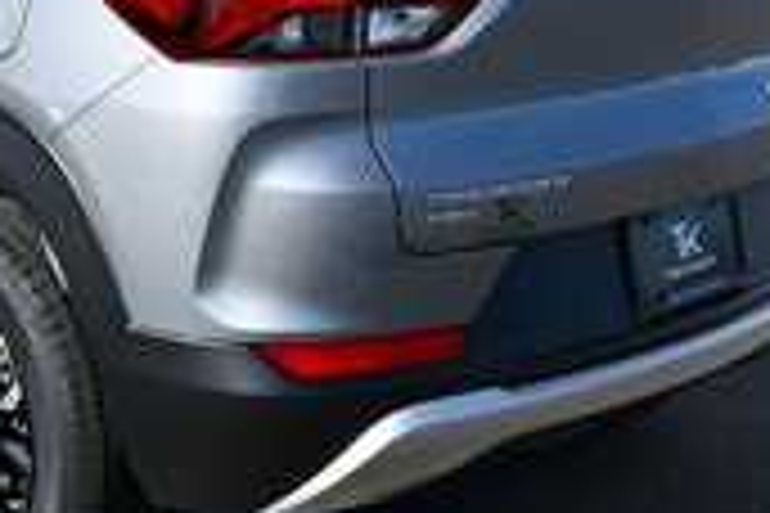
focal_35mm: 70
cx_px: 140
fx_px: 1497
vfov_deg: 19.2
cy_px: 97
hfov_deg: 28.2
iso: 100
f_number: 8
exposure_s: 1/250
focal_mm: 20
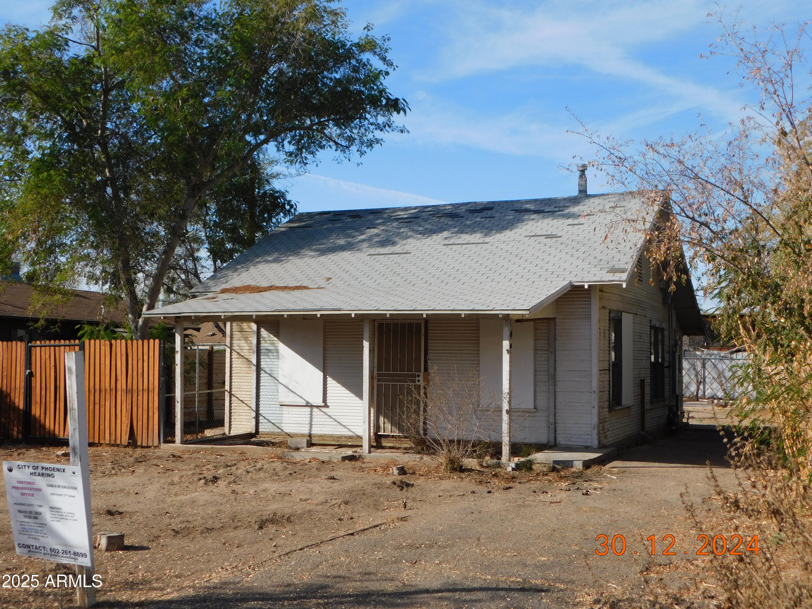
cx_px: 406
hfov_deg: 46.8
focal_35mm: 40
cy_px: 304
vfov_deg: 36.0
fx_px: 938
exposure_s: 1/1000
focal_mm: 7.1
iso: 125
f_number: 3.6
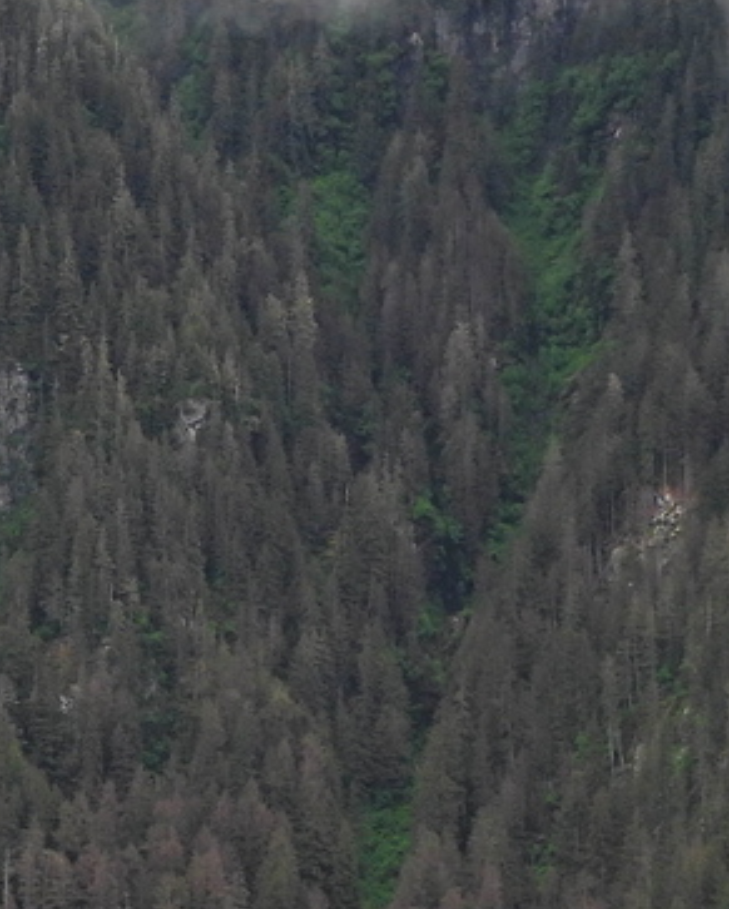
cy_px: 416
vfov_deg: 11.2
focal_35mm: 172
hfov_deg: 8.9
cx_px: -80
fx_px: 4633
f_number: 3.5
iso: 100
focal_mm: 8.9
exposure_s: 1/800
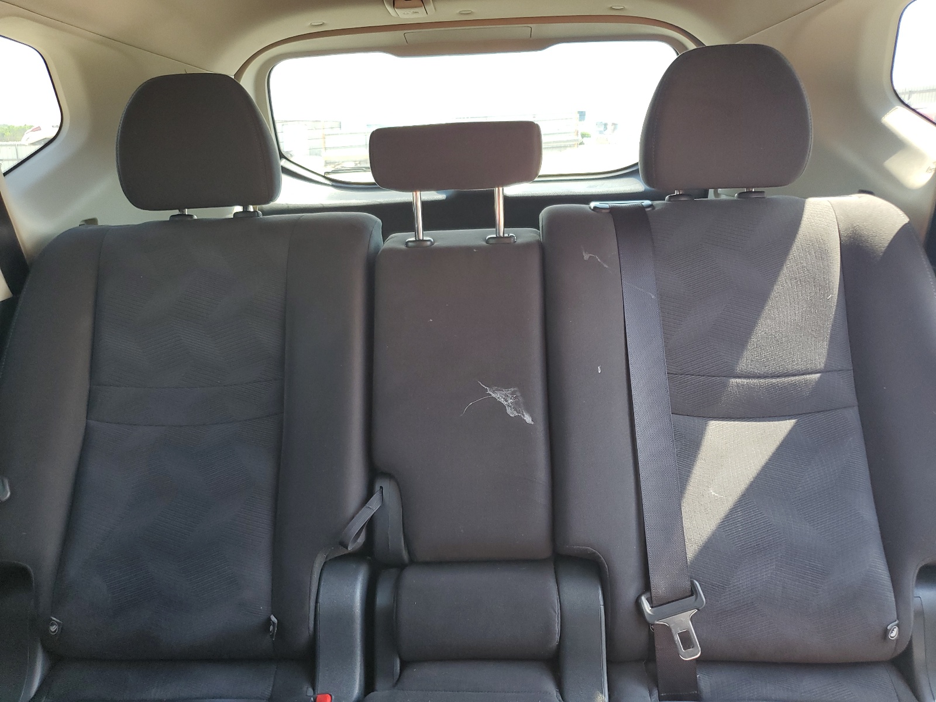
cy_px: 351
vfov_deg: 53.1
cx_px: 468
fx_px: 703
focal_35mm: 26
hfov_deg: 67.3
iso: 72
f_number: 1.5
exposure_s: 1/120
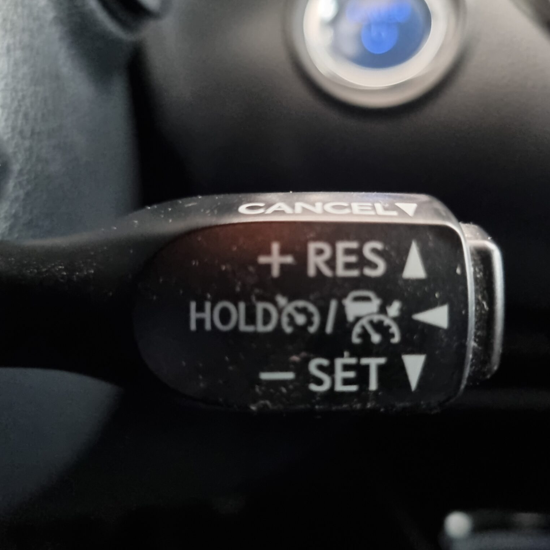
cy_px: 278
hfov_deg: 52.4
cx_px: 312
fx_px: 557
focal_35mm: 31
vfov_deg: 52.5
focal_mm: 5.4
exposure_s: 1/12
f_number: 1.8
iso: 1250
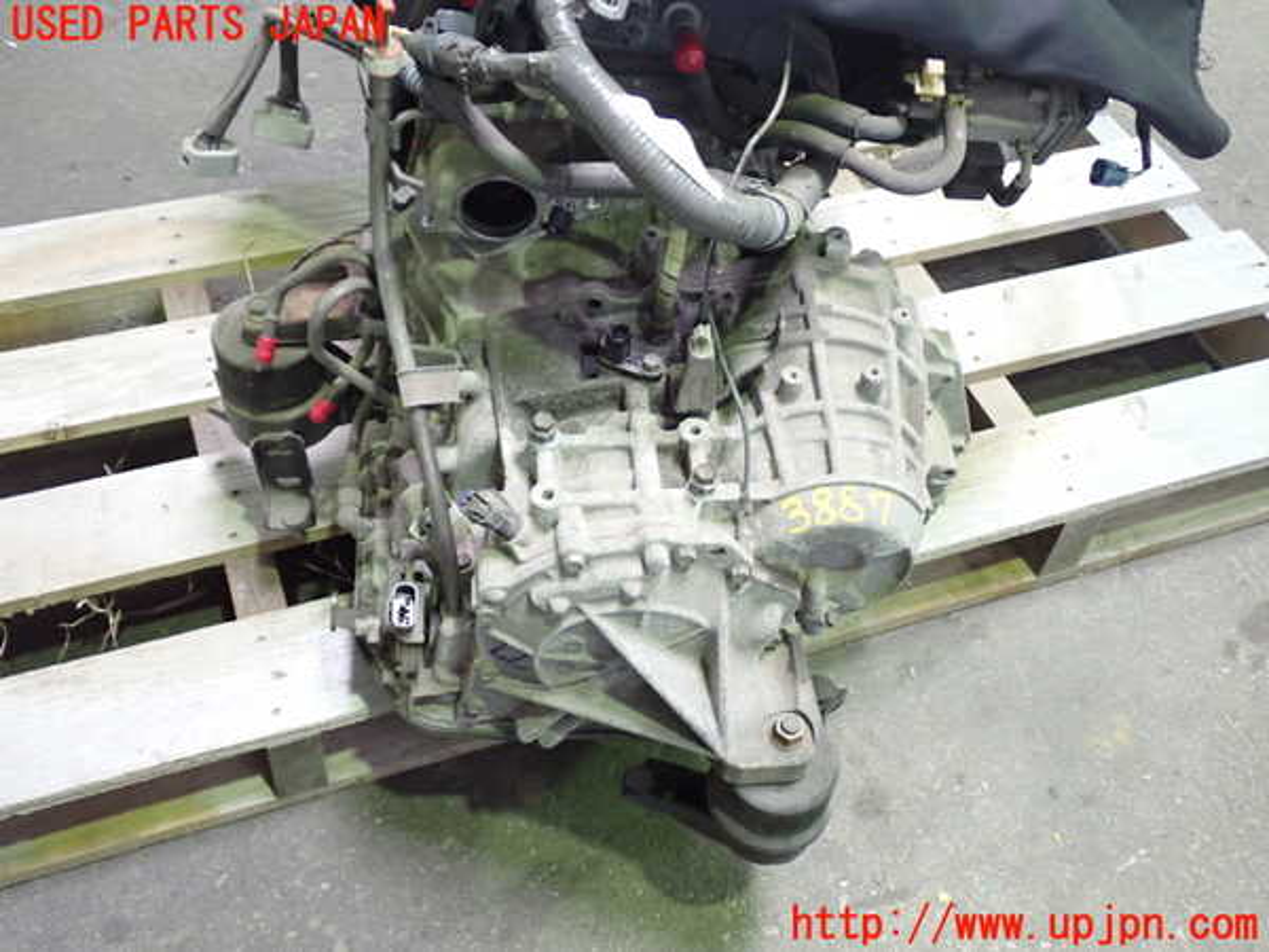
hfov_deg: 51.4
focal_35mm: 36
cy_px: 476
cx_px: 634
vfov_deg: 39.7
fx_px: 1320
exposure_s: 1/30
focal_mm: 6.37
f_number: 2.5
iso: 800
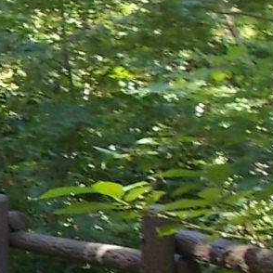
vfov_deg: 14.0
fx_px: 1115
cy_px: 119
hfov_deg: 12.0
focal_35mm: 125
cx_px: -317
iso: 140
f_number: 3.2
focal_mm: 4.6
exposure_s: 1/25
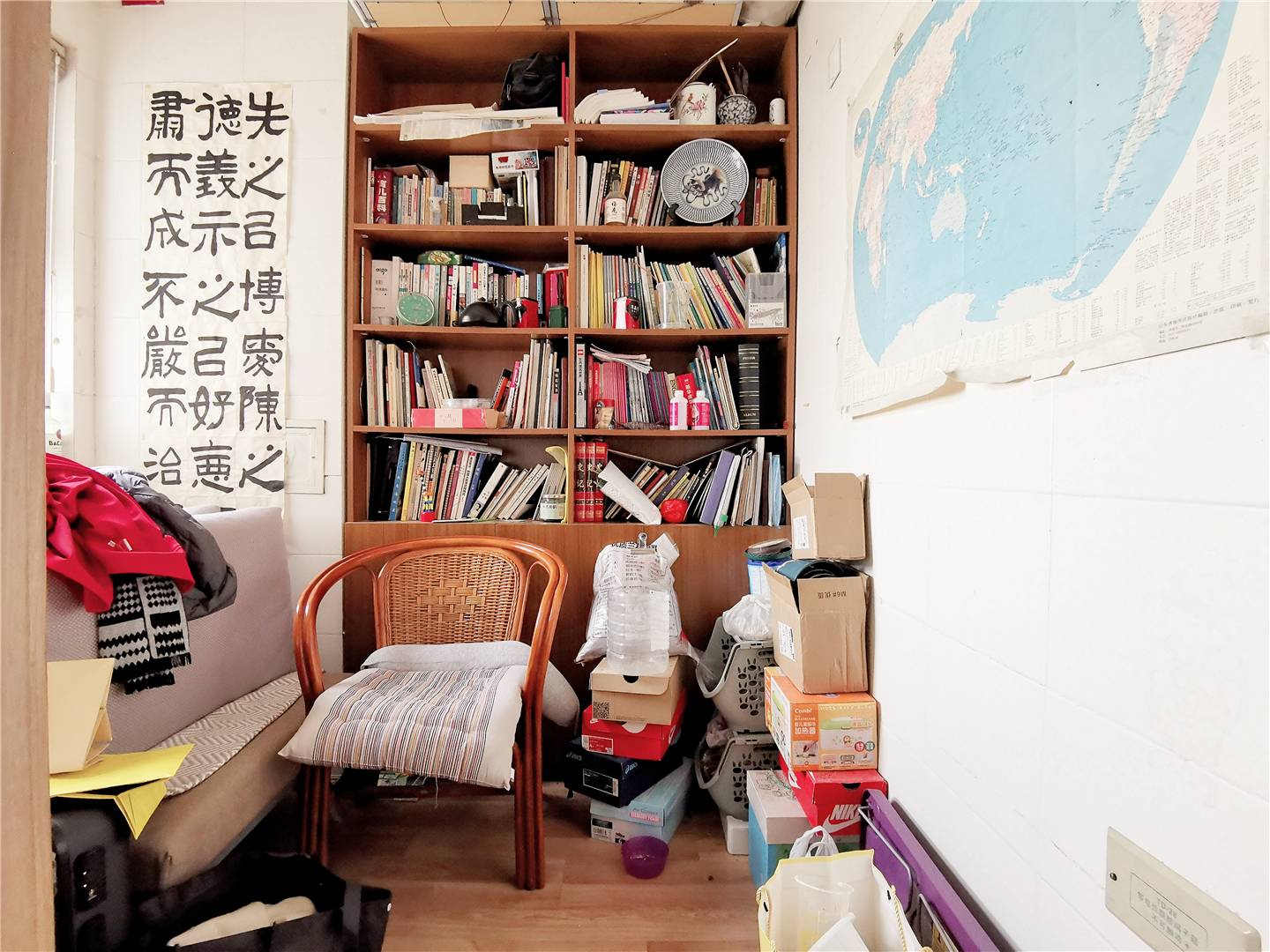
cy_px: 476
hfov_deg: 91.0
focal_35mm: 17
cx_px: 635
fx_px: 624
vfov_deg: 74.7
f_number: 2.2
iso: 320
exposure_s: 1/50
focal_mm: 2.26
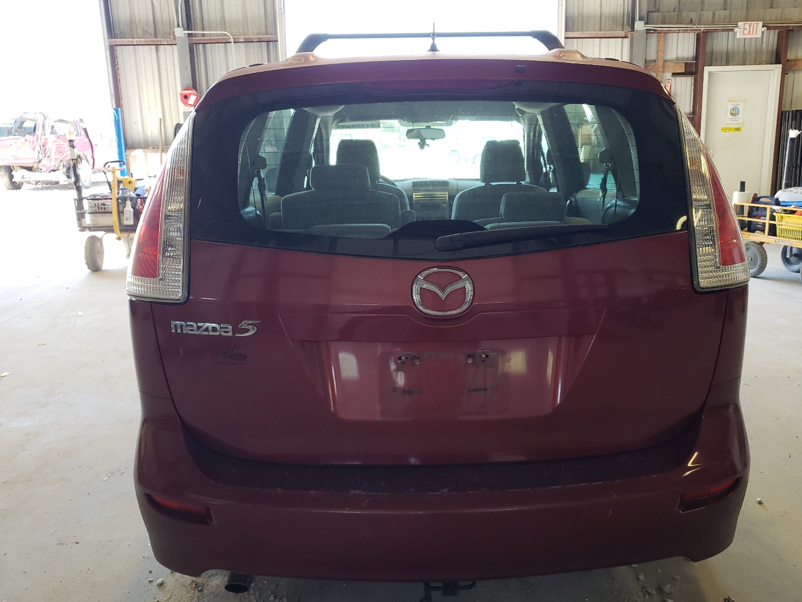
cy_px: 314
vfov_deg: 48.2
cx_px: 439
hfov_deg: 61.5
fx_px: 672
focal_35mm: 29
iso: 78
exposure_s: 1/120
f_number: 1.5
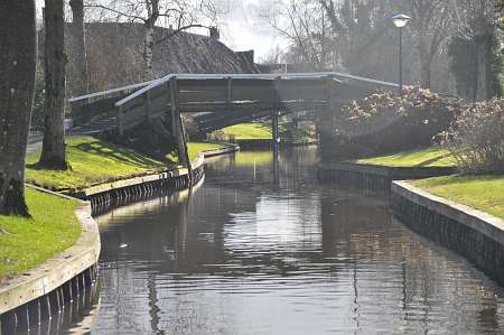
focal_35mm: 135
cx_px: 252
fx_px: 1888
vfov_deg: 10.1
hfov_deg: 15.2
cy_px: 168
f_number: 5.6
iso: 320
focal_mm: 90
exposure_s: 1/640
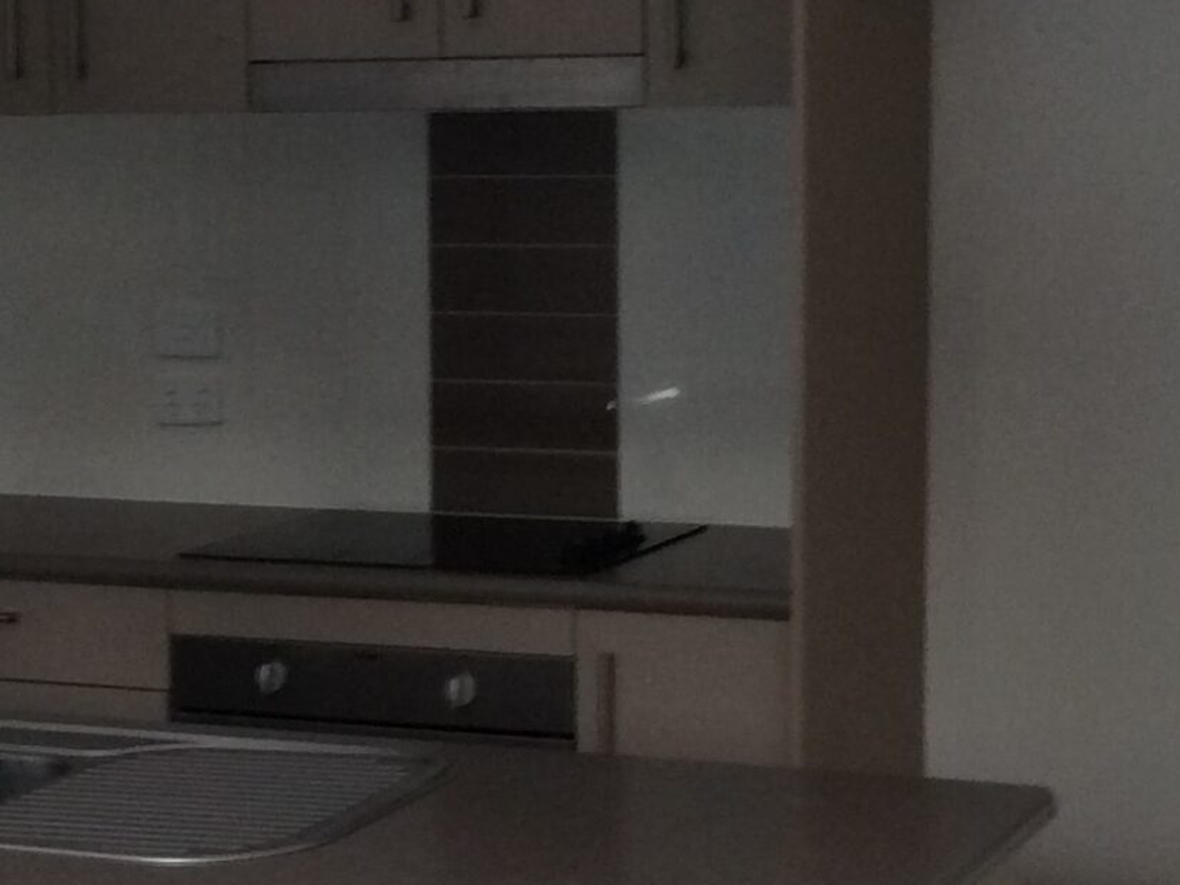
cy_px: 417
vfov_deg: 14.5
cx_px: 365
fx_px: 3477
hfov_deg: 19.2
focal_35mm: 102
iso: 80
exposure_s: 1/24
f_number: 2.4
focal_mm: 3.3
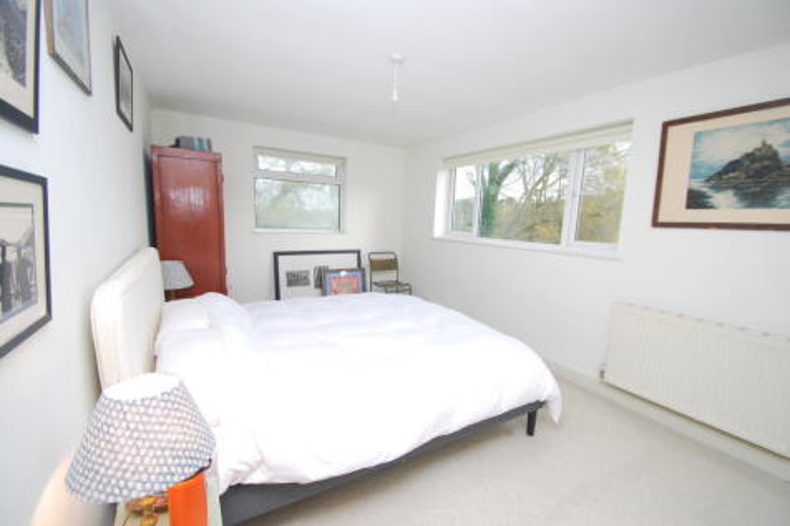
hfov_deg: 100.4
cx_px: 395
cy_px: 263
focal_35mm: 15
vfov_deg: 77.3
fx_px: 329
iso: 200
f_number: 3.5
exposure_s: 1/50
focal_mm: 10
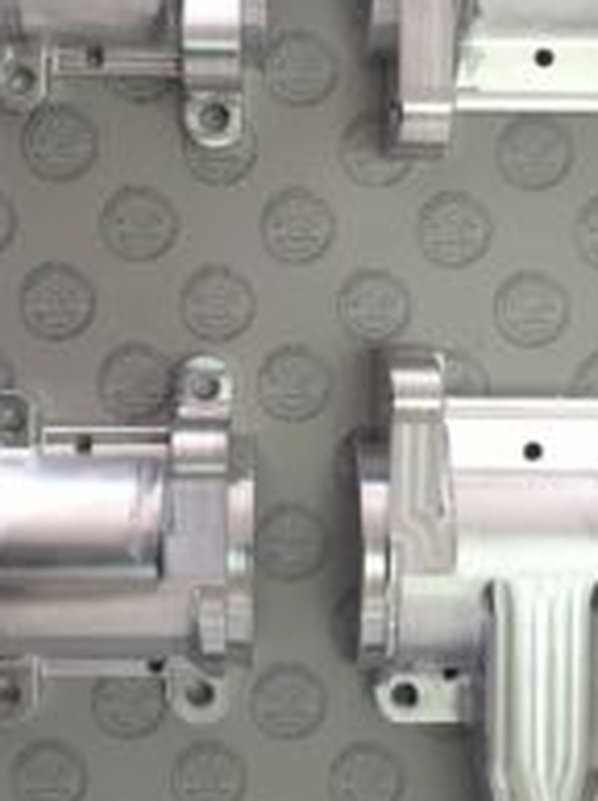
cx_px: 316
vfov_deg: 35.2
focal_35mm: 54
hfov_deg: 26.9
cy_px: 257
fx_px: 1248
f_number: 2.4
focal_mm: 4.3
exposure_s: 1/50
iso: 160
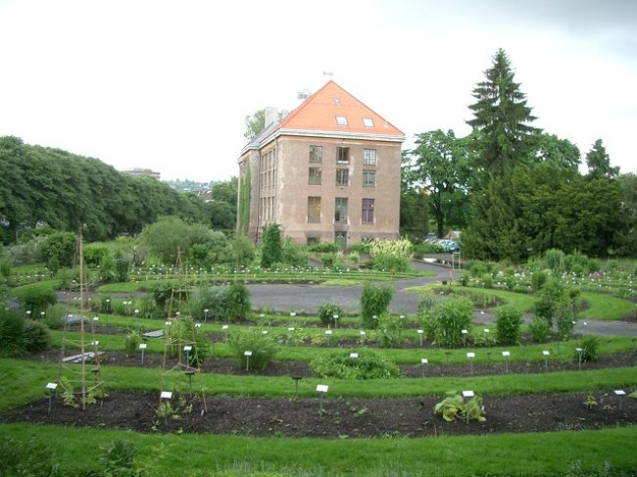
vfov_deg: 40.7
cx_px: 318
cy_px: 238
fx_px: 644
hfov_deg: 52.6
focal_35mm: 35
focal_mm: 5.8
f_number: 2.6
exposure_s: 1/60
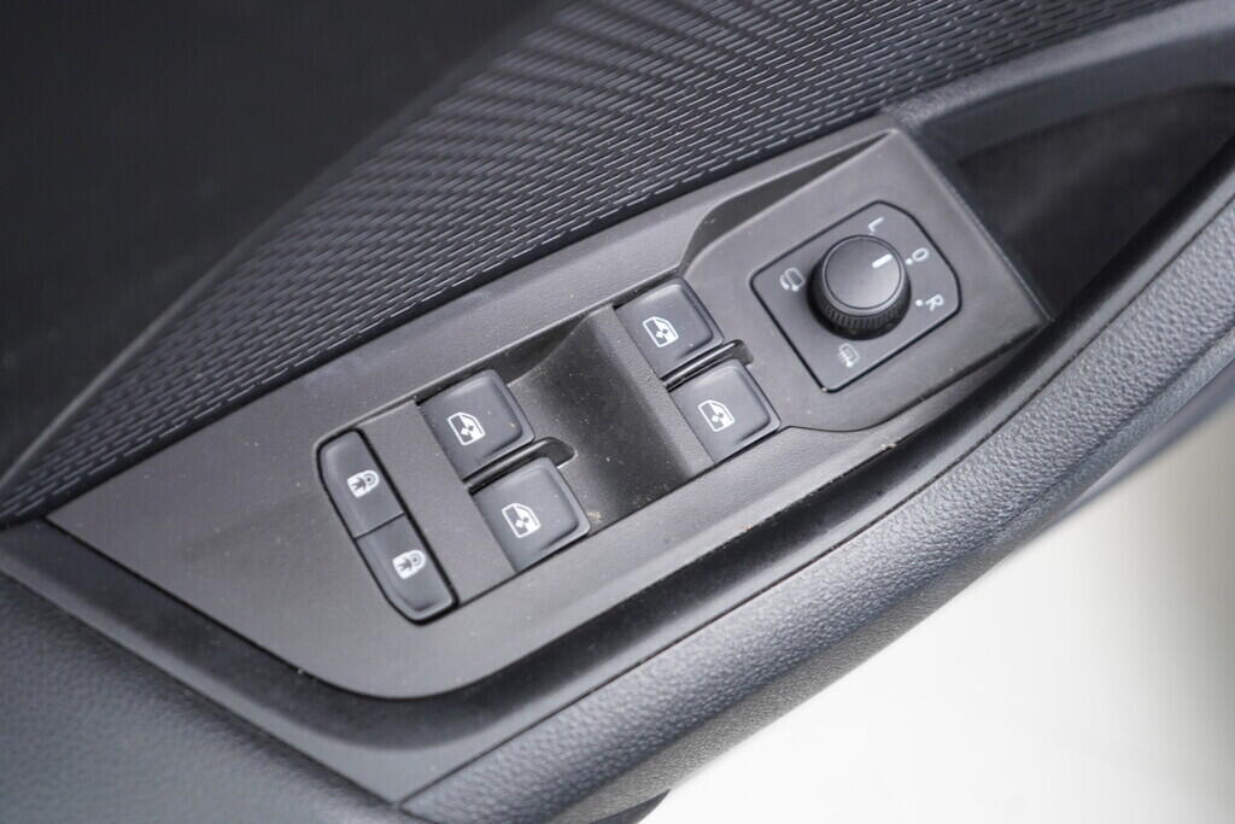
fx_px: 1235
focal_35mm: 36
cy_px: 412
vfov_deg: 36.9
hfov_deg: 53.1
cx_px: 618
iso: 400
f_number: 2.8
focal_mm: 24
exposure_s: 1/40
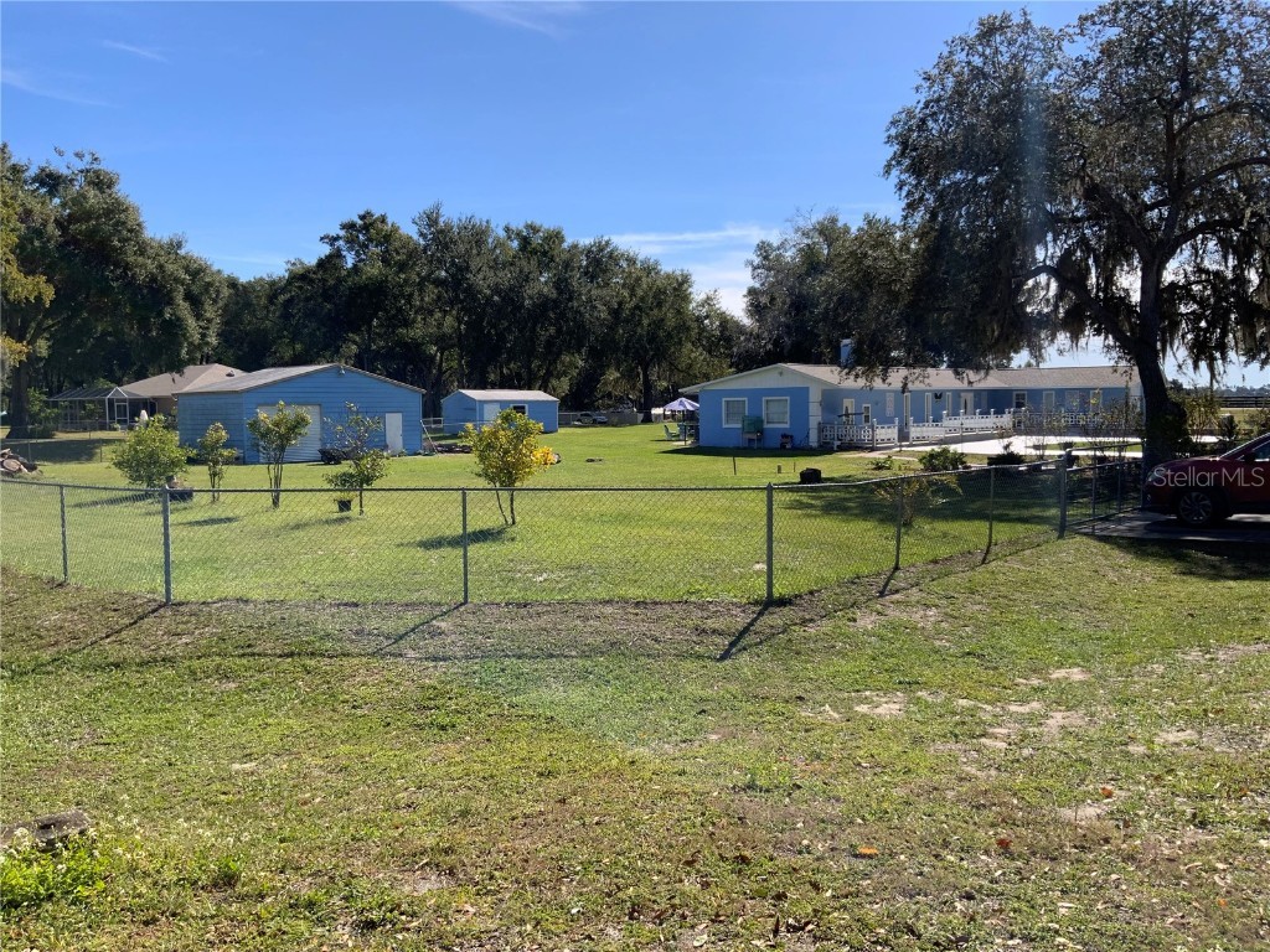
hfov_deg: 61.7
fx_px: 1064
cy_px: 476
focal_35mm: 29
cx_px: 635
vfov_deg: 48.2
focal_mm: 3
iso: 16
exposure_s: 1/1786
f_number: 1.8
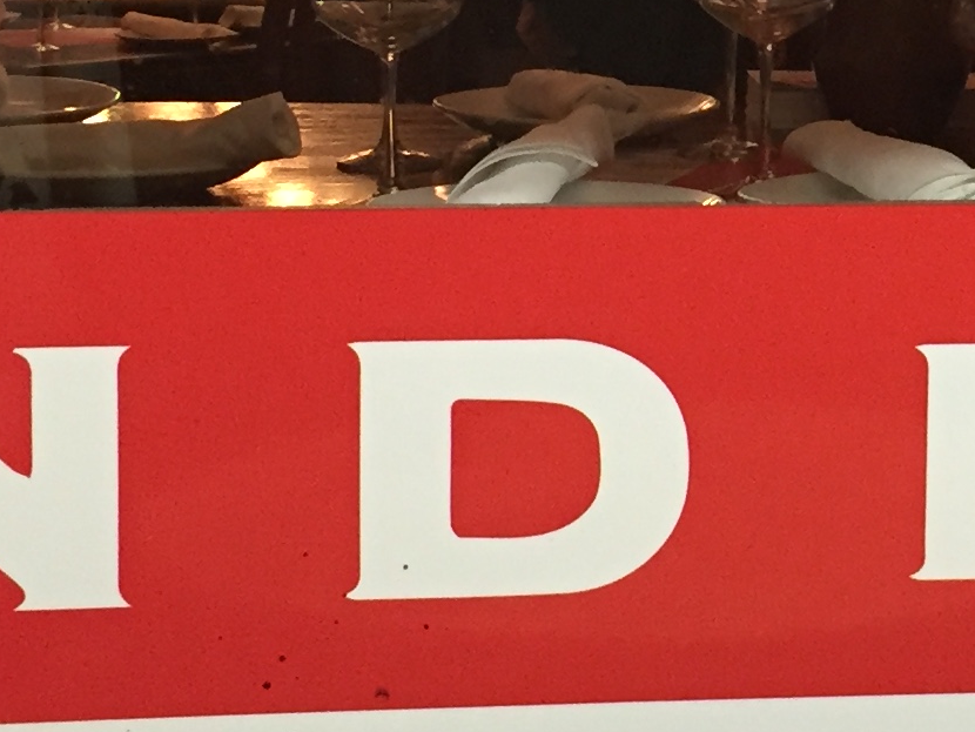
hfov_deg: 16.9
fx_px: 3212
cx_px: 986
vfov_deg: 12.8
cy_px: -5
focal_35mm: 114
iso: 160
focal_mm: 4.15
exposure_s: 1/30
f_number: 2.2
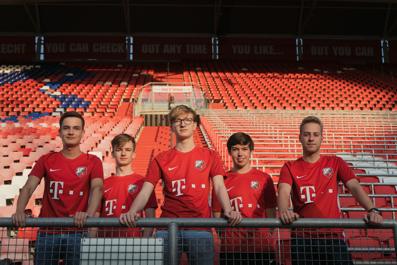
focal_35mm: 51
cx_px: 198
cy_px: 132
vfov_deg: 26.5
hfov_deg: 38.9
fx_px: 562
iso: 100
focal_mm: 51
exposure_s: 1/200
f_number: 5
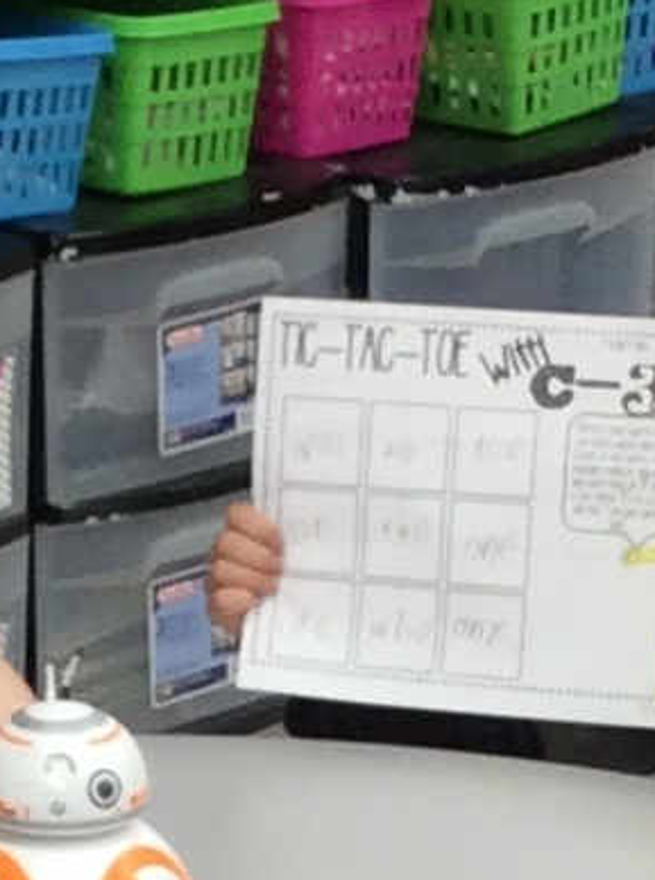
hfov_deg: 6.9
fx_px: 5423
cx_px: 120
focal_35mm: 214
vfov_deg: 9.1
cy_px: 1068
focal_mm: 3.3
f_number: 2.4
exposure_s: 1/24
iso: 64
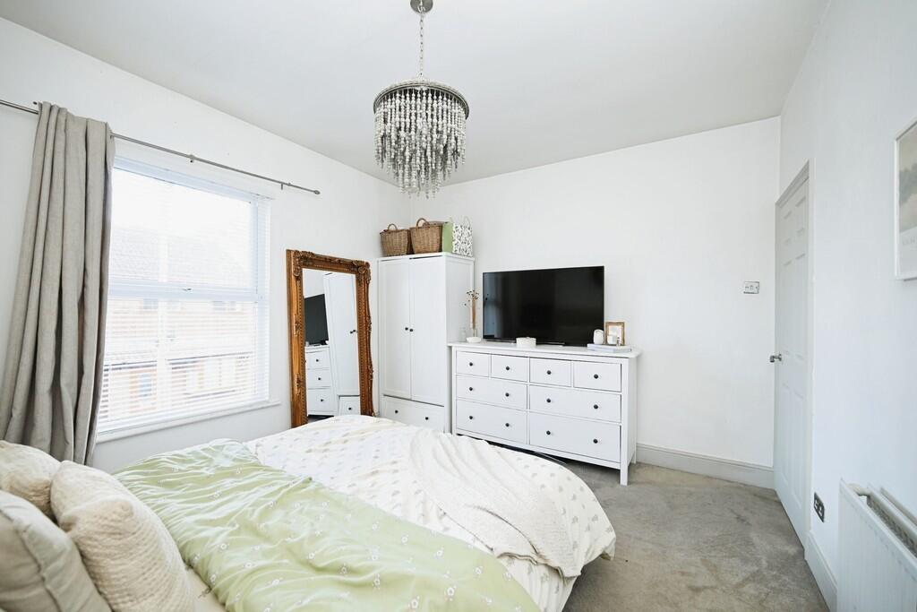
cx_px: 458
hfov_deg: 102.3
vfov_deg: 79.2
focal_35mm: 14
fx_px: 369
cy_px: 306
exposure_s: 1/60
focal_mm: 14.5
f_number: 4
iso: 900
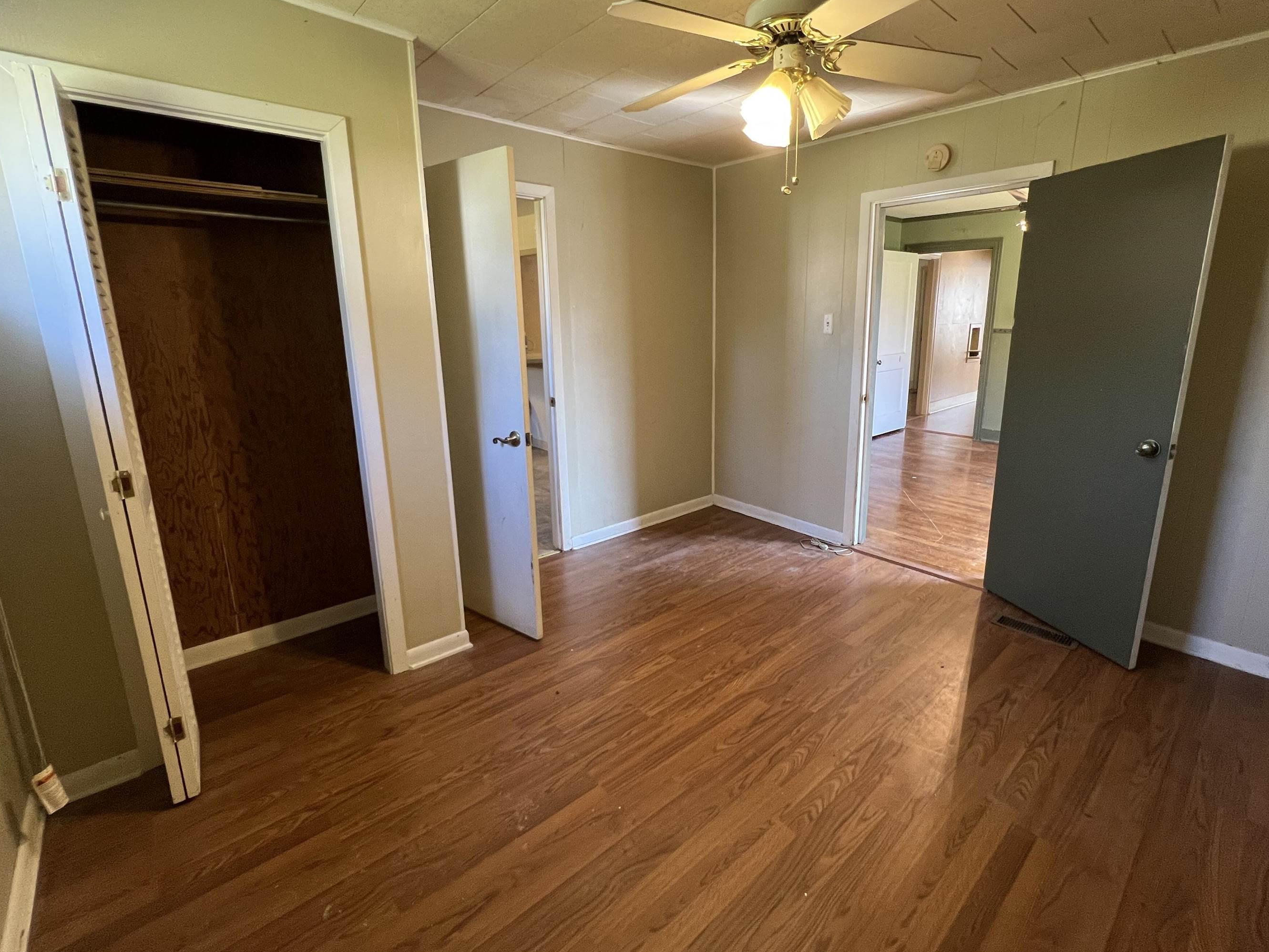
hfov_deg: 98.1
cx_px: 667
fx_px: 550
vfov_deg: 81.6
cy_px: 440
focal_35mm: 15
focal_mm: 1.57
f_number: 1.8
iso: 250
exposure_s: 1/60
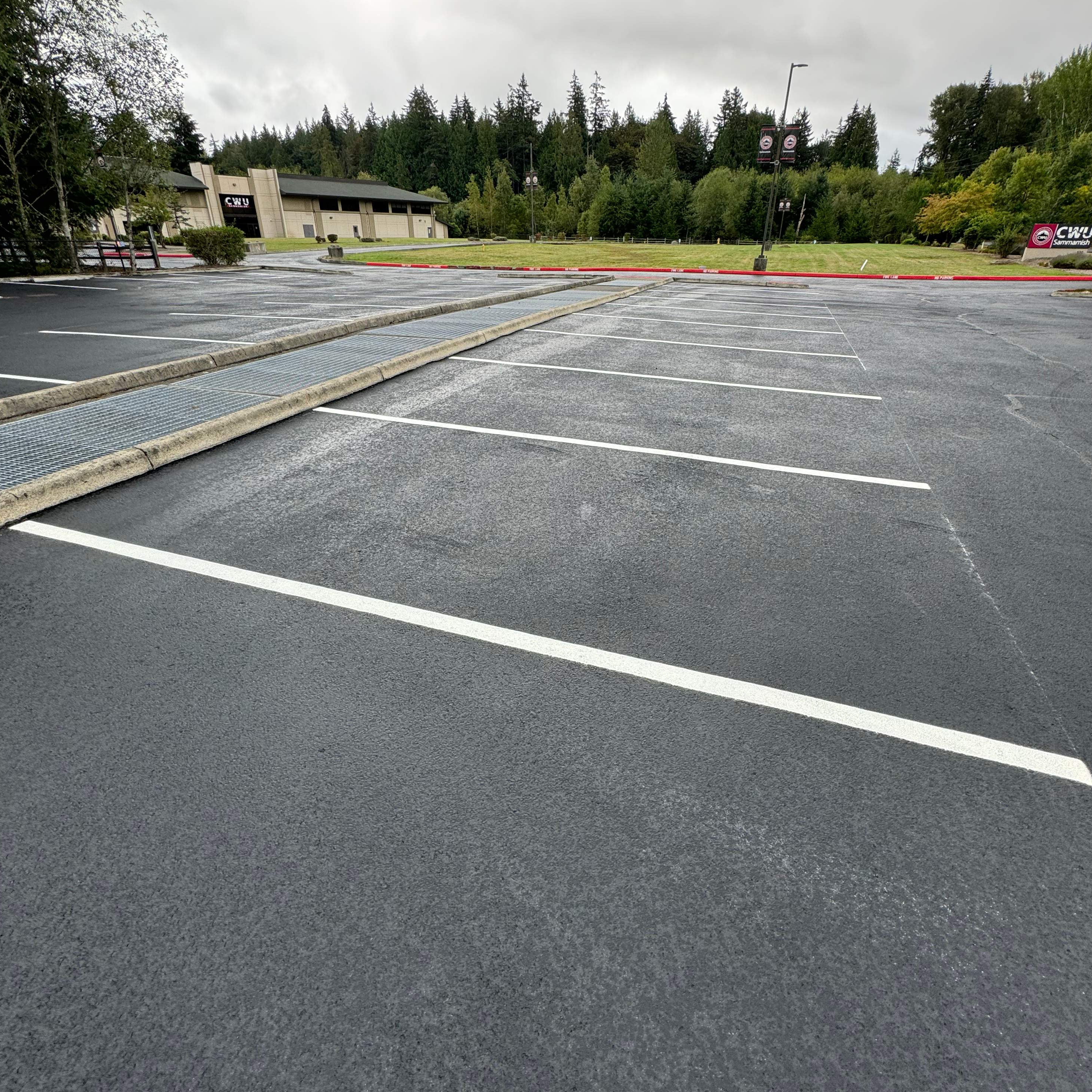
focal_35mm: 17
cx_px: 558
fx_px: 607
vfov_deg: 84.0
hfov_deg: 84.0
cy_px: 535
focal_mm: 2.22
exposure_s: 1/197
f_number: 2.2
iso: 40
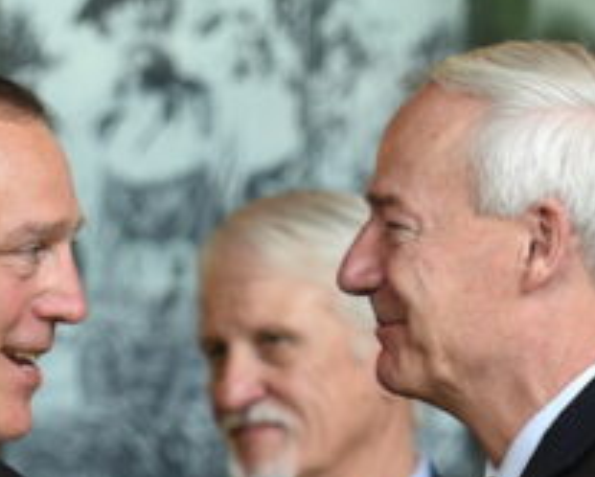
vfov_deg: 3.4
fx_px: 8090
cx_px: 20
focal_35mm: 459
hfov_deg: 4.2
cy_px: 783
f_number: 3.2
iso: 1000
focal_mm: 110
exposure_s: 1/320
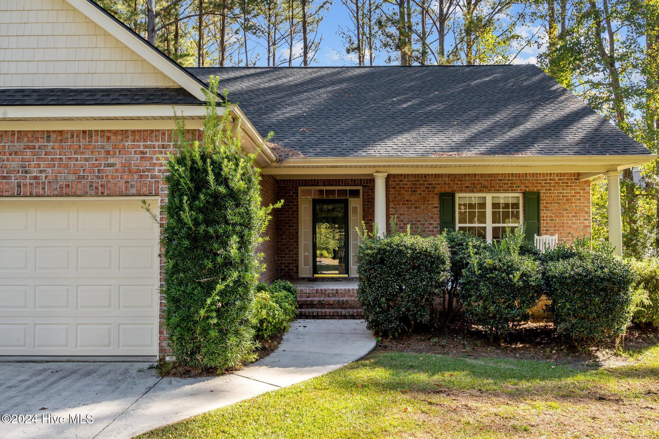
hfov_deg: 61.9
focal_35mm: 30
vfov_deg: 43.6
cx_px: 330
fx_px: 549
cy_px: 220
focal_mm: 30
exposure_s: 1/50
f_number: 7.1
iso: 64
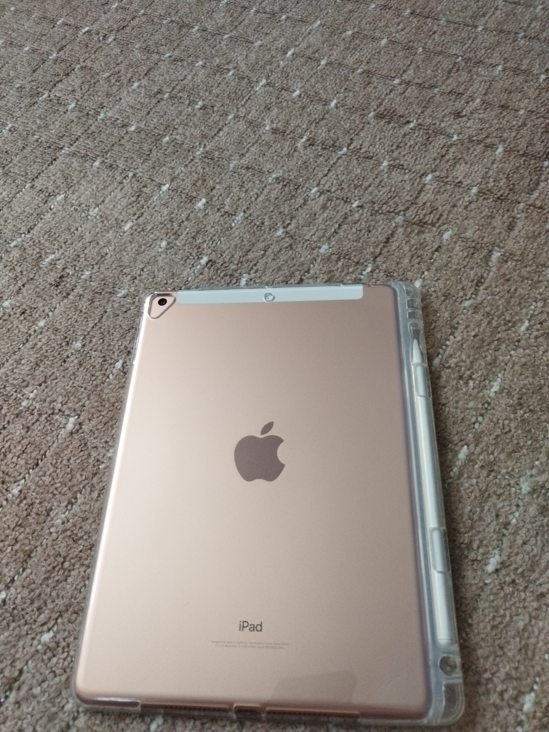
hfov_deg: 51.4
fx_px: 571
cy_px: 366
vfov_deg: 65.3
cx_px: 274
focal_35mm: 27
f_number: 1.79
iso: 138
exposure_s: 1/50
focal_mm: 4.7
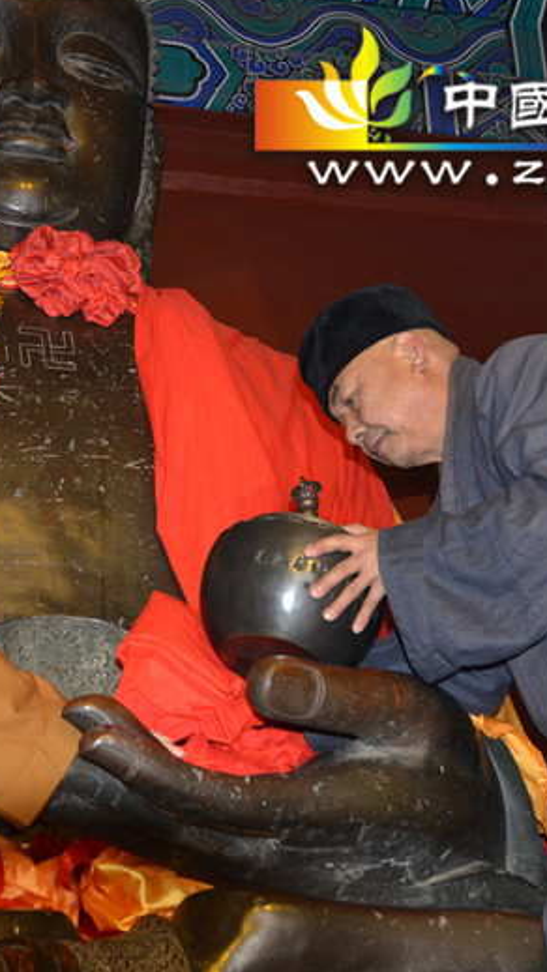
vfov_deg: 36.0
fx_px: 1495
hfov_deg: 20.4
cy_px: 482
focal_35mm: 58
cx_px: 64
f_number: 4
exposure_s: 1/60
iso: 800
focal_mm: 24
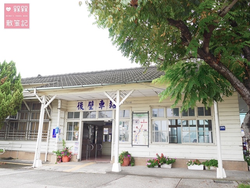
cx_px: 125
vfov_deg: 46.9
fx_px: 217
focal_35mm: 30
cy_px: 94
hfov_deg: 59.9
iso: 160
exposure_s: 1/320
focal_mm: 15
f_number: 3.2
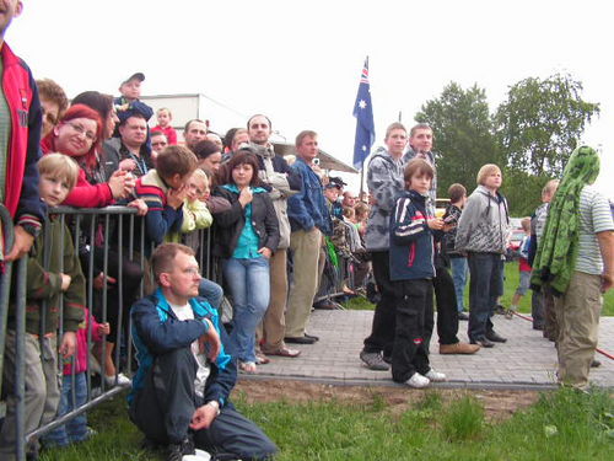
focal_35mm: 39
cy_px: 230
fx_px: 692
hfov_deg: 47.9
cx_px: 307
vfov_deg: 36.8
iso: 64
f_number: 3.2
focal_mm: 6.5
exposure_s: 1/40
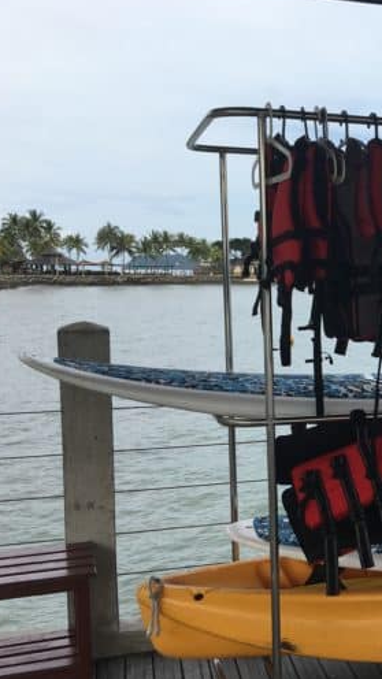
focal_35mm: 51
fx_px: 918
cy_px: 374
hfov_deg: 21.1
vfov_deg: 40.5
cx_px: 513
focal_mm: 4.15
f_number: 2.2
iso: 25
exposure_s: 1/1538
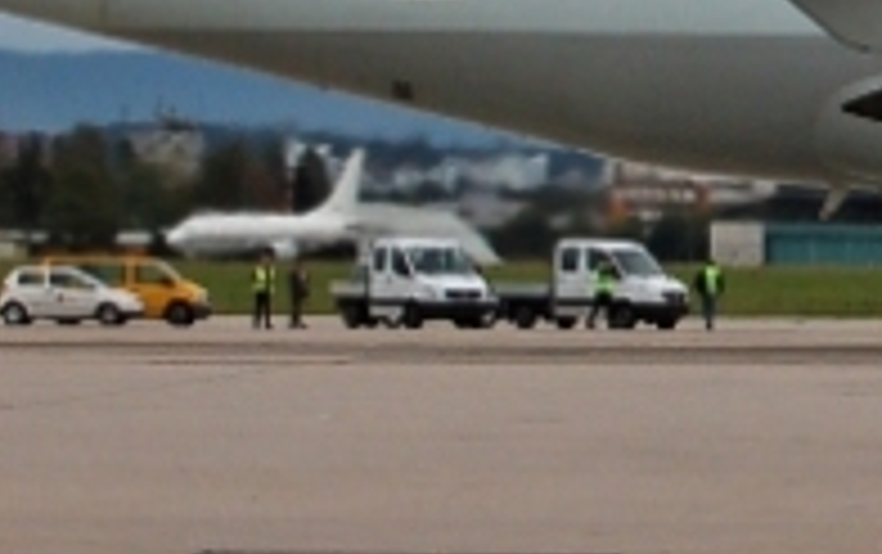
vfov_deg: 4.2
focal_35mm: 312
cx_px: 1348
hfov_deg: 6.6
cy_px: -63
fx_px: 7508
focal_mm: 40
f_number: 9
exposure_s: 1/320
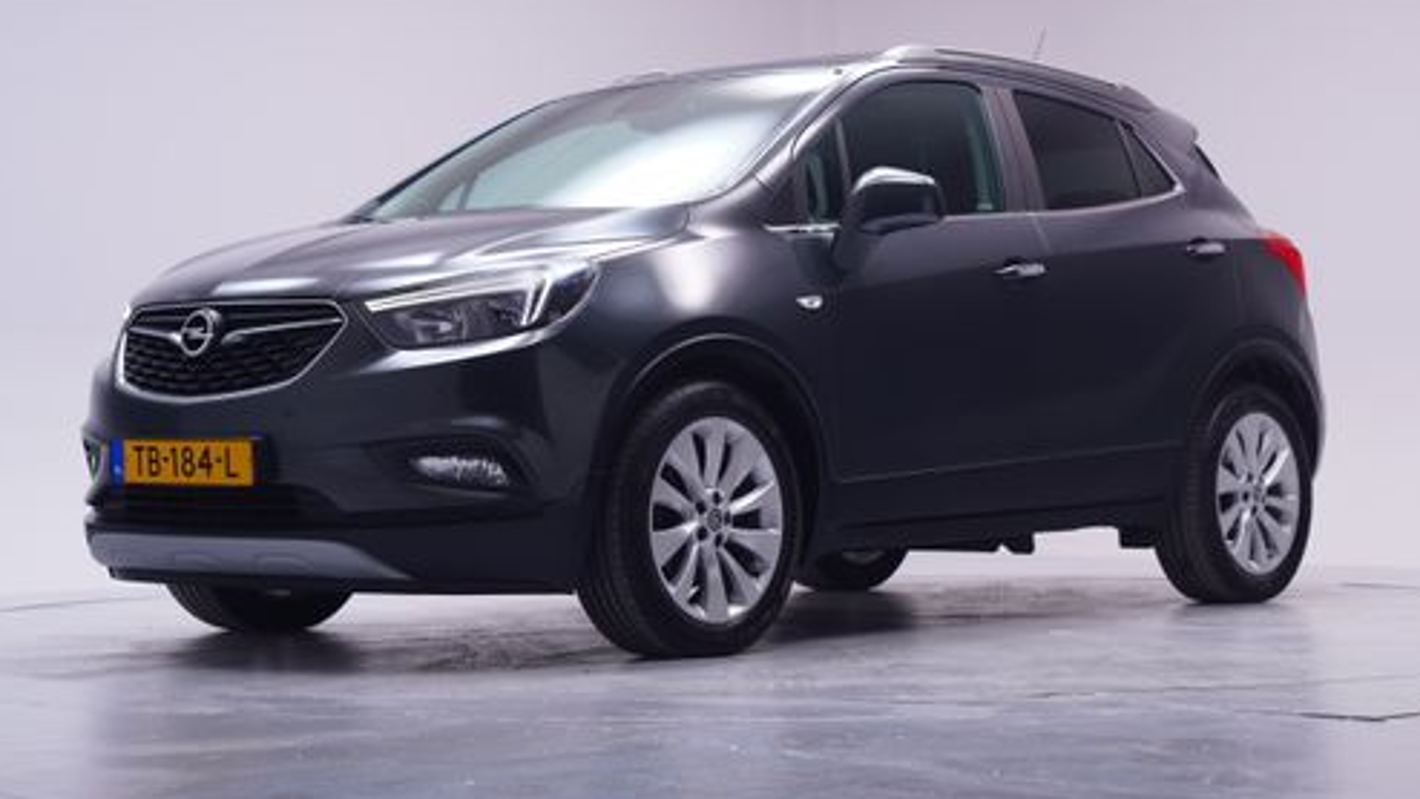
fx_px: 1996
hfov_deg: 39.2
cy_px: 343
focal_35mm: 53
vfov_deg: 22.6
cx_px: 710
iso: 100
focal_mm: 50
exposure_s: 1/15
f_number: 3.2
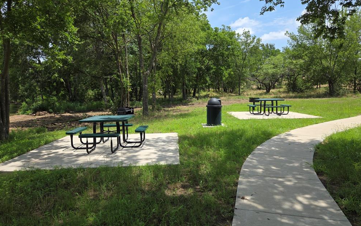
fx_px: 246
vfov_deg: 49.2
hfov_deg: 72.6
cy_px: 105
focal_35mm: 25
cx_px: 183
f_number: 1.8
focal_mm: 5.4
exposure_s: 1/3657
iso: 80
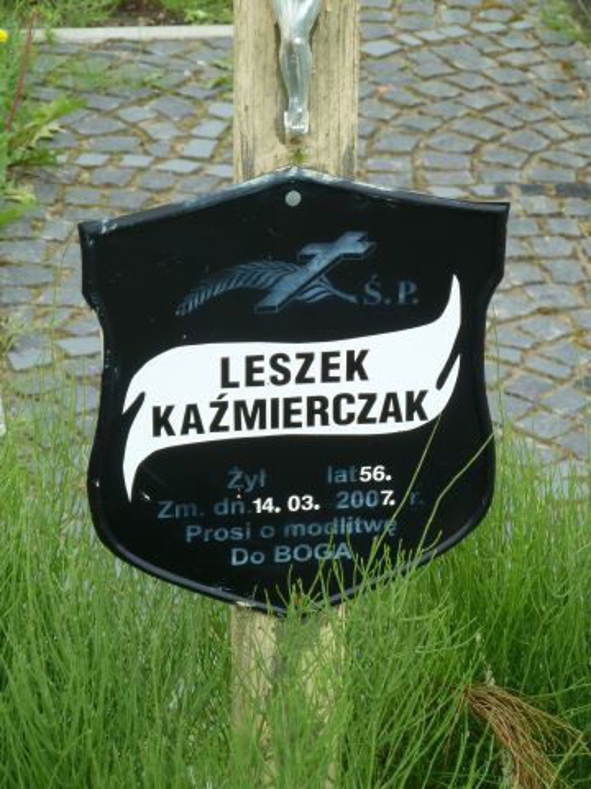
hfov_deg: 10.8
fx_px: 3119
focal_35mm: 137
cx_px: 296
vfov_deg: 14.4
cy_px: 394
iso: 80
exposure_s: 1/80
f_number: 4.5
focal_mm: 22.5
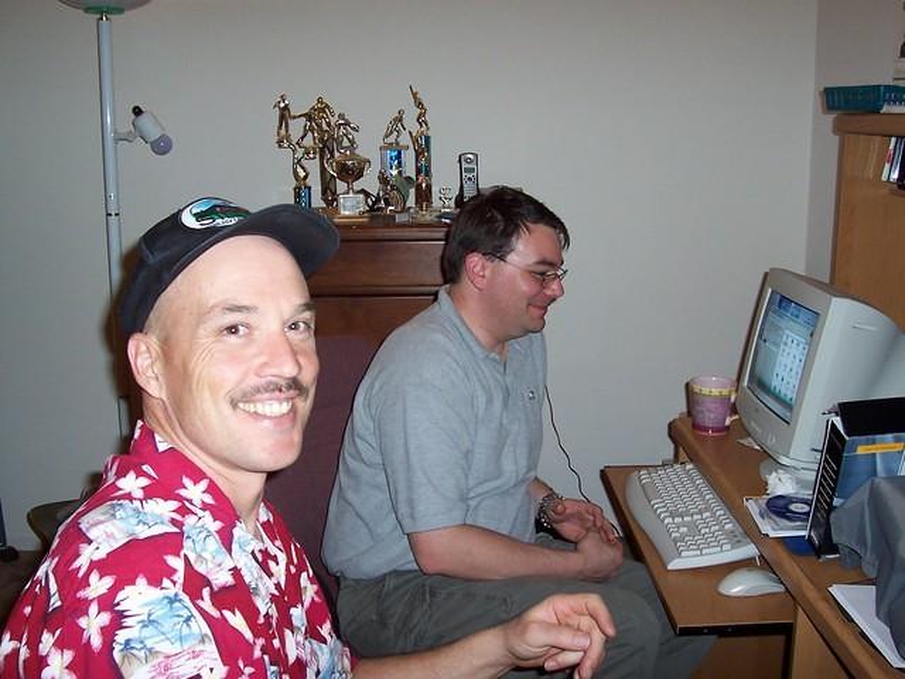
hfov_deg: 50.1
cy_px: 340
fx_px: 967
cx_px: 452
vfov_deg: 38.7
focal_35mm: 37
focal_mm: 5.6
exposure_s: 1/60
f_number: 2.8
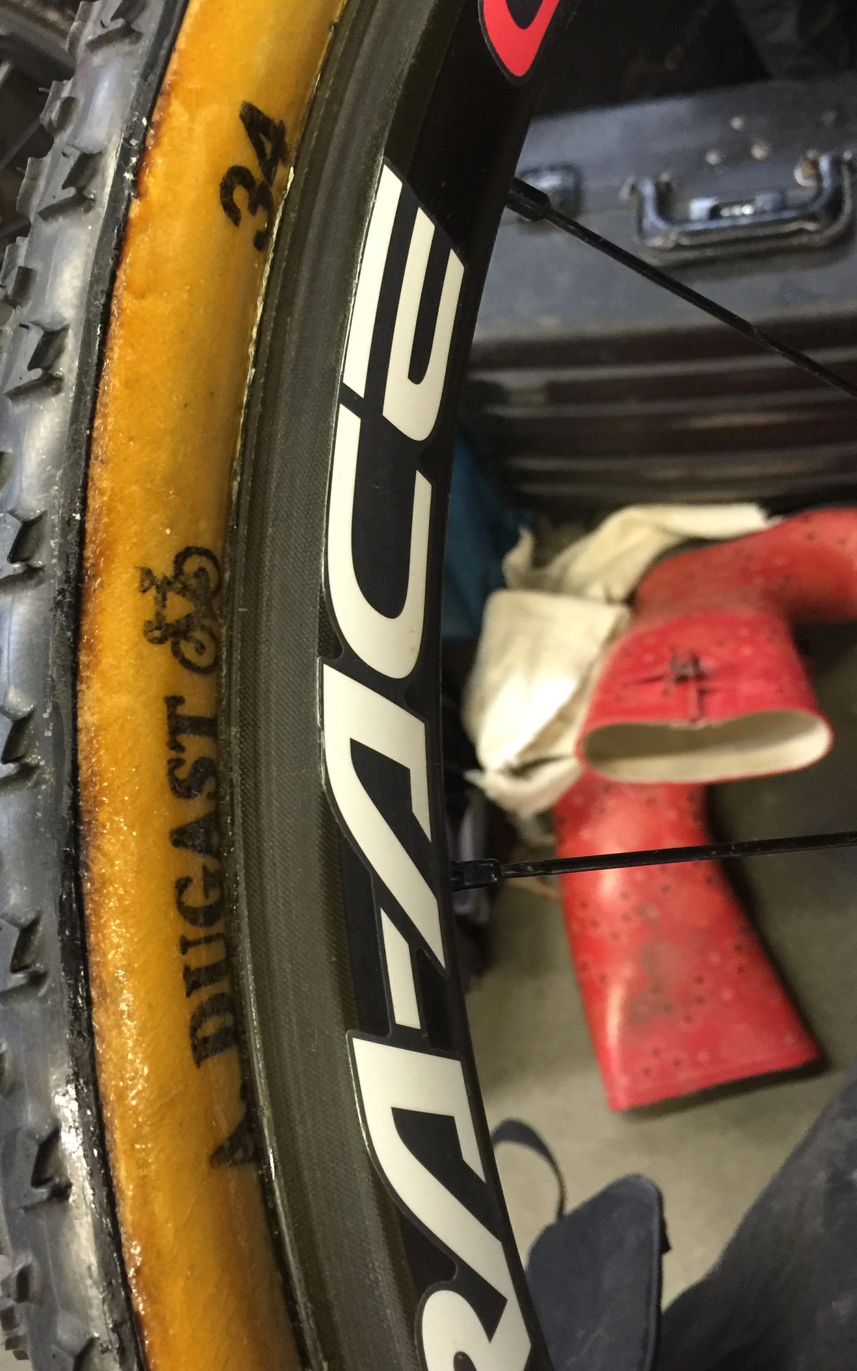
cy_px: 668
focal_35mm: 34
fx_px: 1271
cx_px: 334
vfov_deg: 56.7
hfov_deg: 37.1
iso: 125
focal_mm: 4.15
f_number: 2.2
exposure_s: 1/15
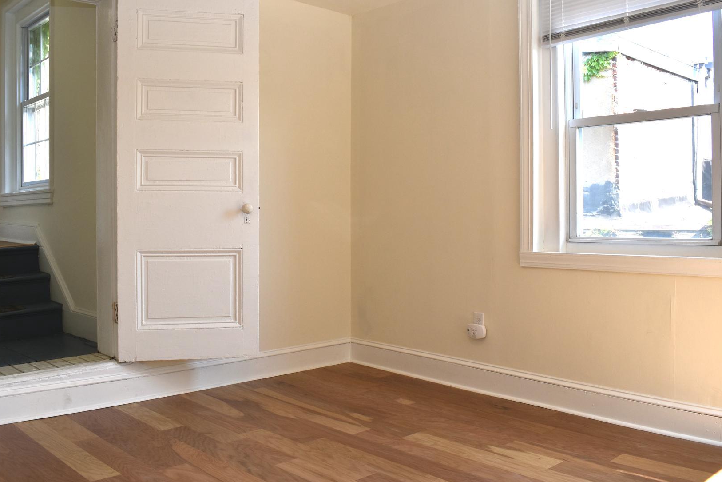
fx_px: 682
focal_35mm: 34
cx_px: 349
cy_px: 218
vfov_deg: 38.8
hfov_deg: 55.8
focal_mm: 18
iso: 160
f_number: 5.6
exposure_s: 1/125
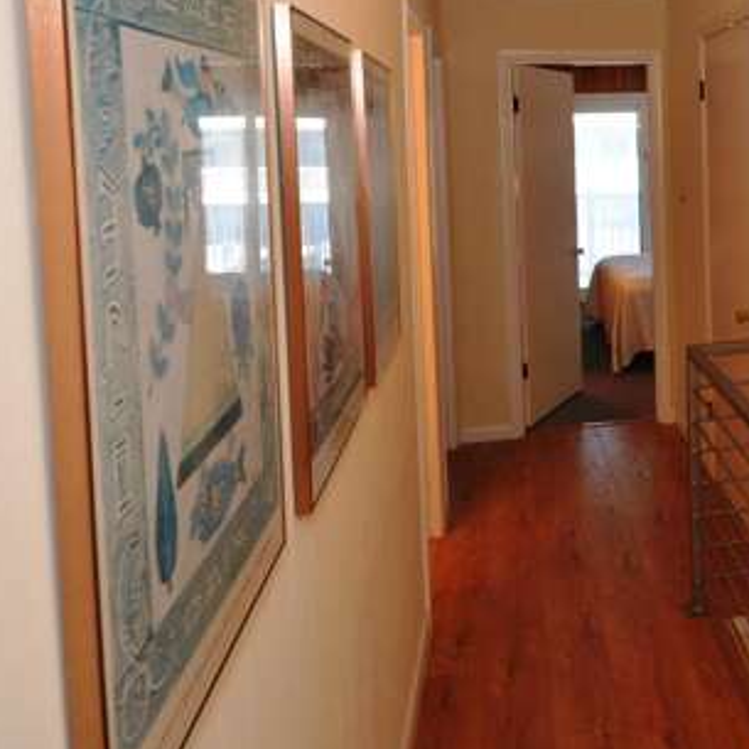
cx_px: 690
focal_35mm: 32
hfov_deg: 45.7
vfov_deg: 49.1
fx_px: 783
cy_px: 187
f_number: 7.1
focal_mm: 10
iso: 1000
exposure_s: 1/60
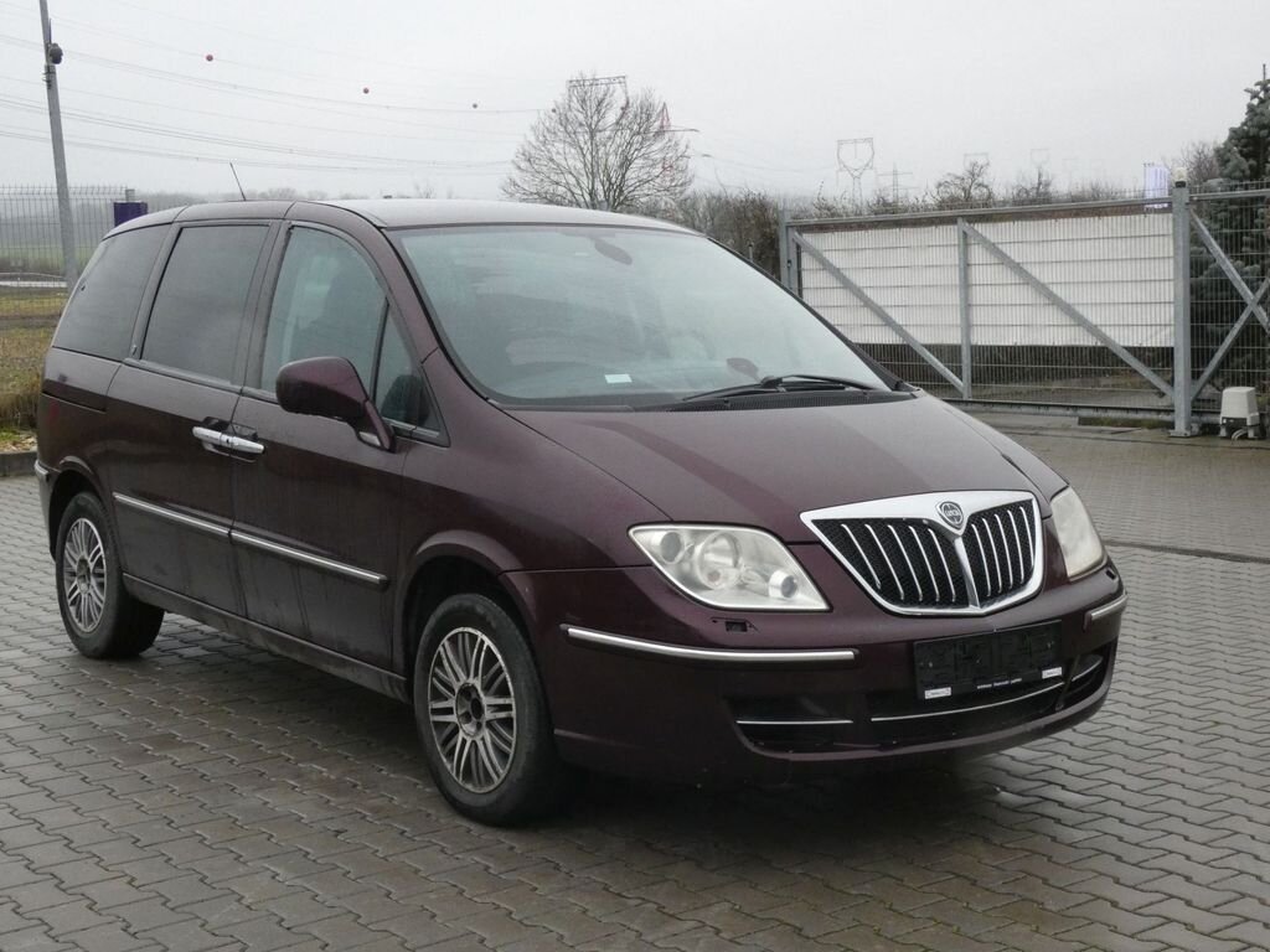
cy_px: 476
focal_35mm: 48
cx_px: 635
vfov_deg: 30.3
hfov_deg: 39.7
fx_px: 1761
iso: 500
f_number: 5.6
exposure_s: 1/80
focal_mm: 8.6
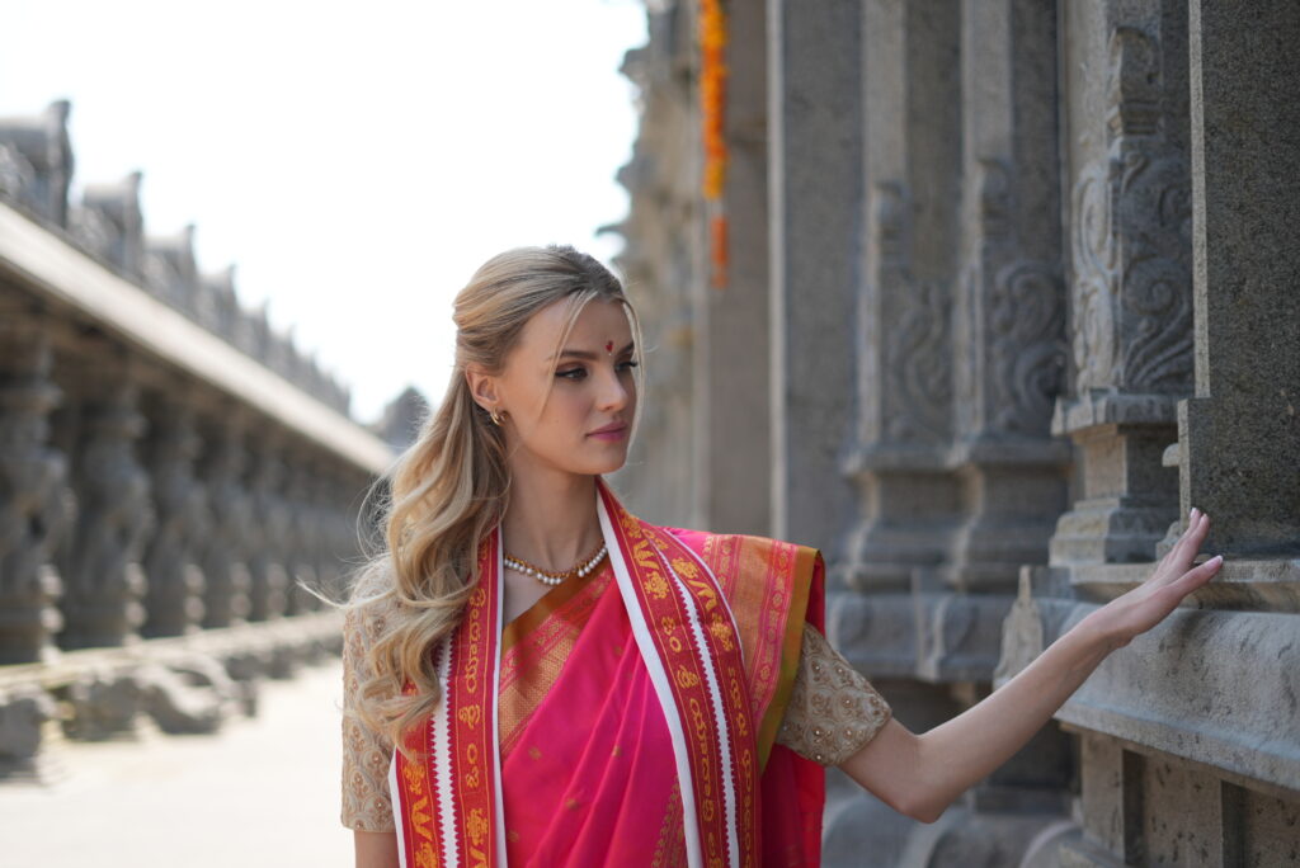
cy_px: 434
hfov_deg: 39.6
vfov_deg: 27.0
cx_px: 650
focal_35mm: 50
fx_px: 1807
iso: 250
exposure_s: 1/3200
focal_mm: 50
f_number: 1.8
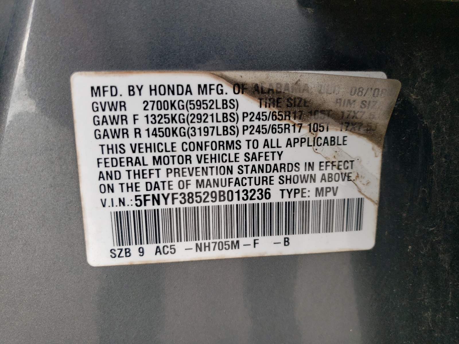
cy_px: 172
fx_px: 345
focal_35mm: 26
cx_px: 230
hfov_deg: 67.3
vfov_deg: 53.1
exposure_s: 1/196
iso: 50
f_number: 1.5
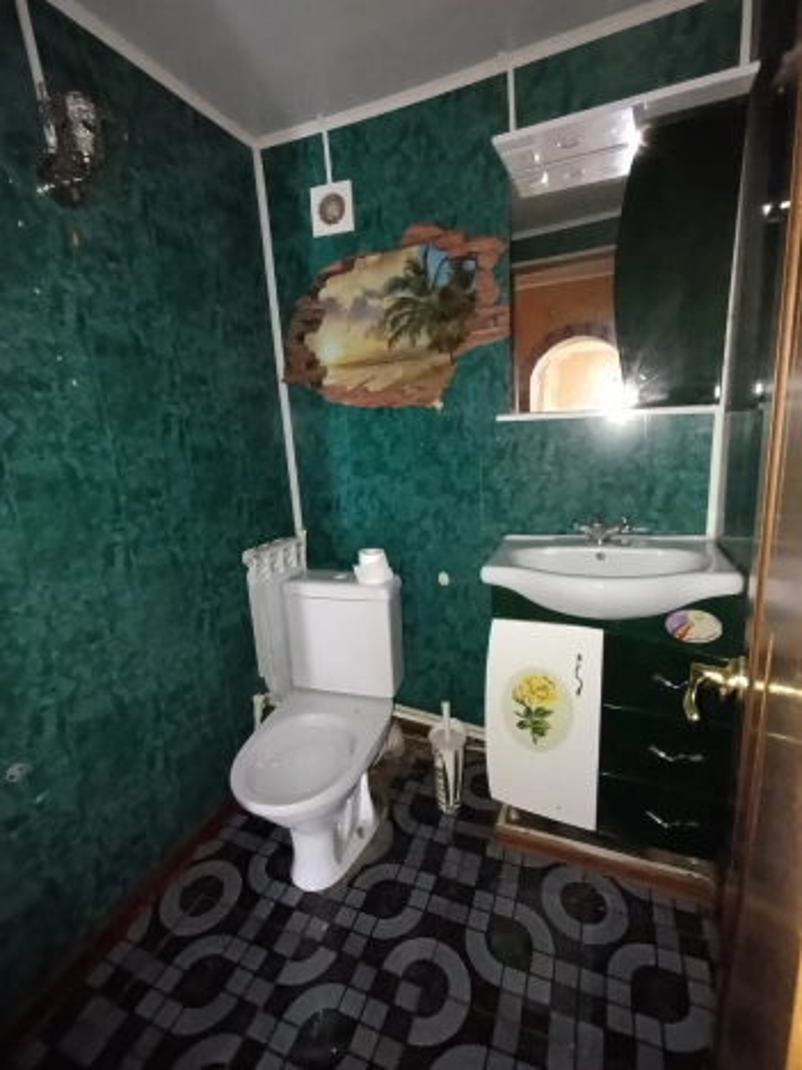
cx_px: 401
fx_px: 494
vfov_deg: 94.5
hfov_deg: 78.1
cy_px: 535
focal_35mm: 16
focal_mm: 1.65
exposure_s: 1/16.7
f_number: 2.2
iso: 1600
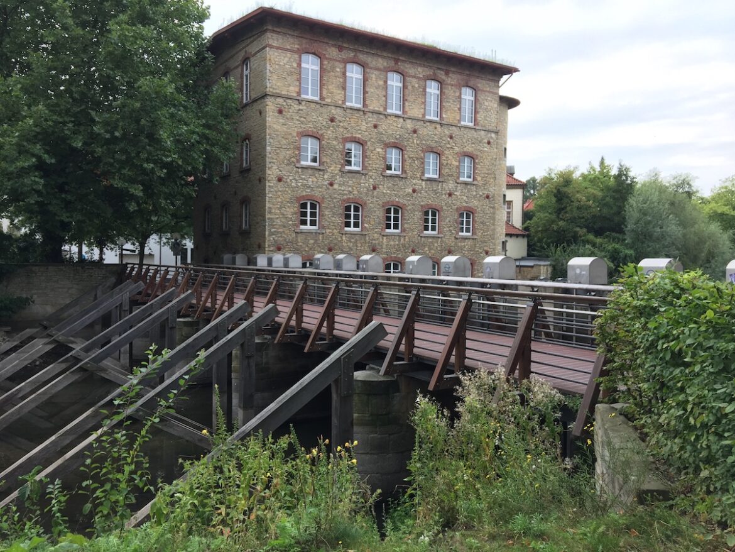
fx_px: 616
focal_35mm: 29
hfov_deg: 61.6
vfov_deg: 48.2
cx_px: 368
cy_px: 276
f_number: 2.2
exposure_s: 1/225
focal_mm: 4.15
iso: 32
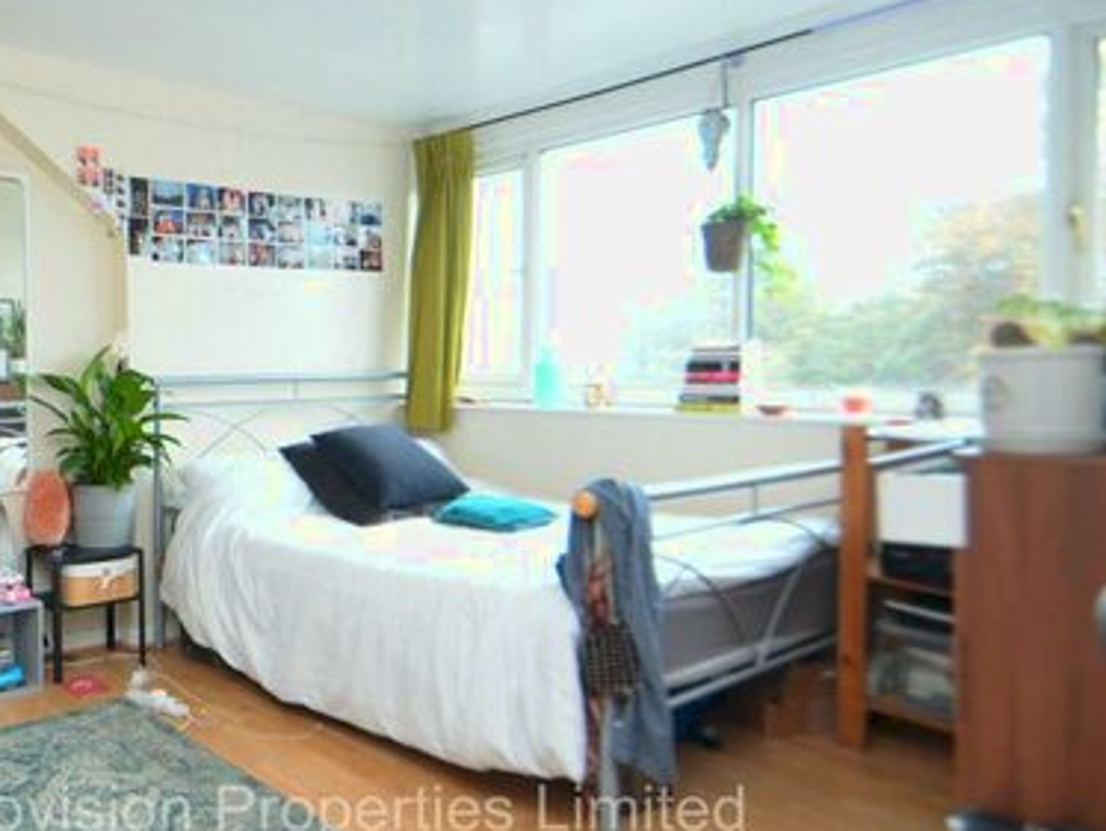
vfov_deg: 51.4
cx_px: 299
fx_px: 863
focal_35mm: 27
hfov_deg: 62.2
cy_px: 441
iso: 800
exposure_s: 1/60
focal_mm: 10
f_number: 4
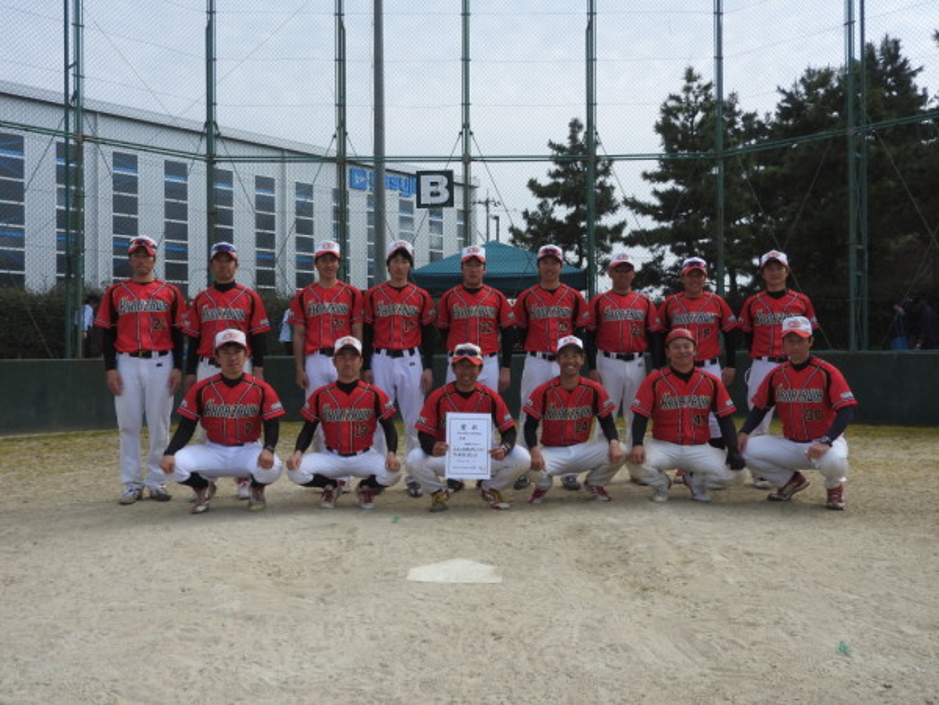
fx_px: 814
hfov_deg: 60.0
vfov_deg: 46.8
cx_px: 470
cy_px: 352
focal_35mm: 30
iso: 100
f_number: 3.5
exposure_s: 1/1250
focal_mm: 5.4
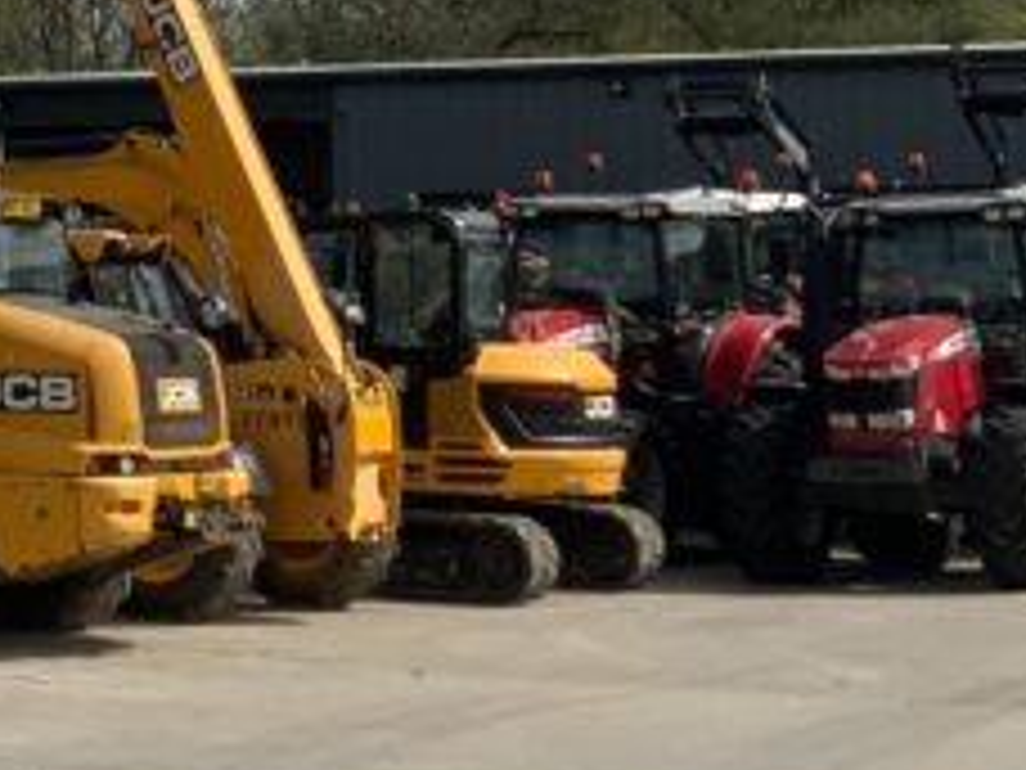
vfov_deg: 11.2
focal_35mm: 130
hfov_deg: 14.3
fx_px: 3853
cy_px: -171
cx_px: -454
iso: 20
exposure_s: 1/3125
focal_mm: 3
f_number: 1.8
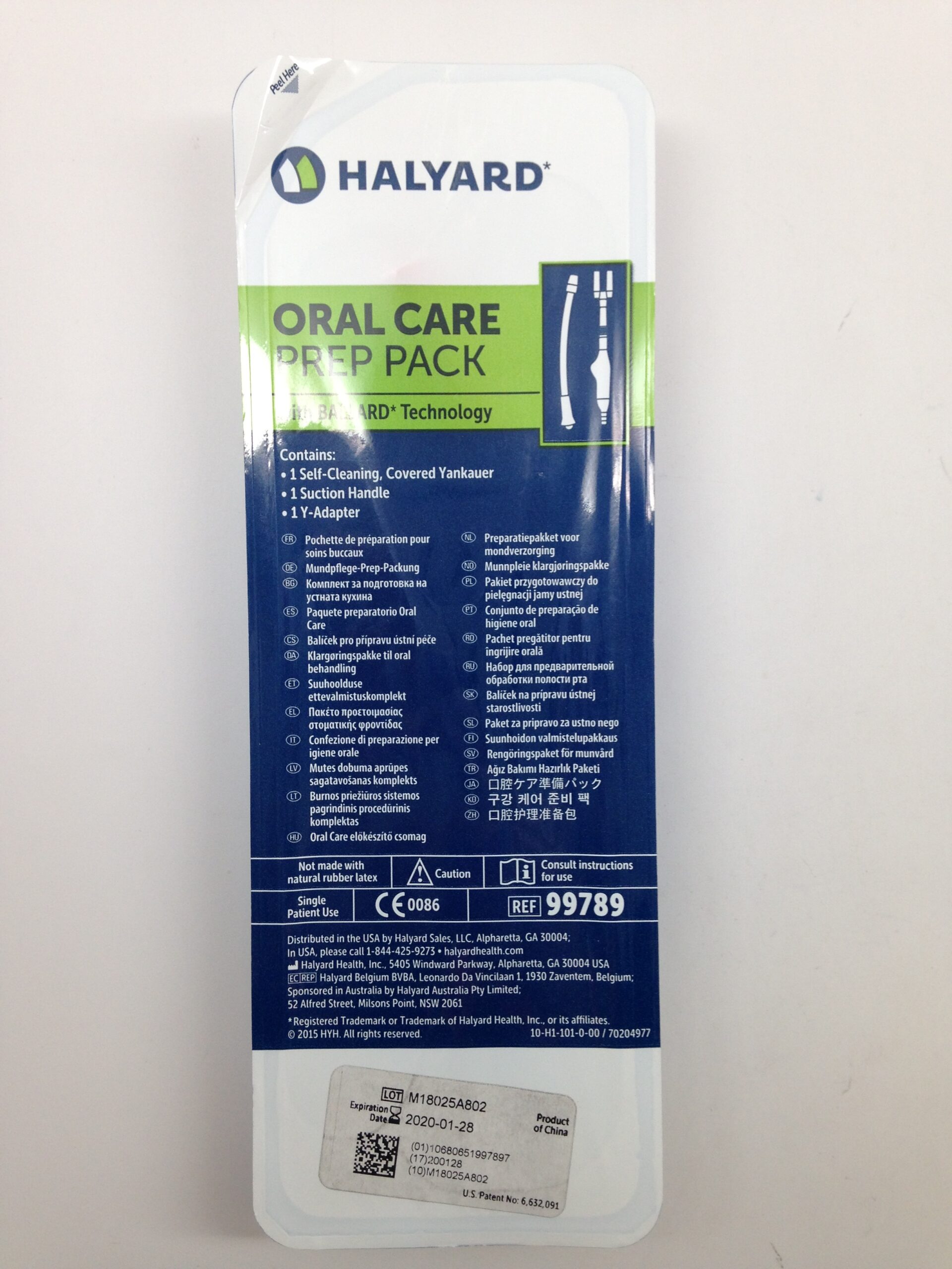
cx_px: 476
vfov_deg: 55.4
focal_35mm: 33
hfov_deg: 42.9
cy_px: 634
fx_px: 1210
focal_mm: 4.12
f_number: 2.4
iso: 64
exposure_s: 1/40
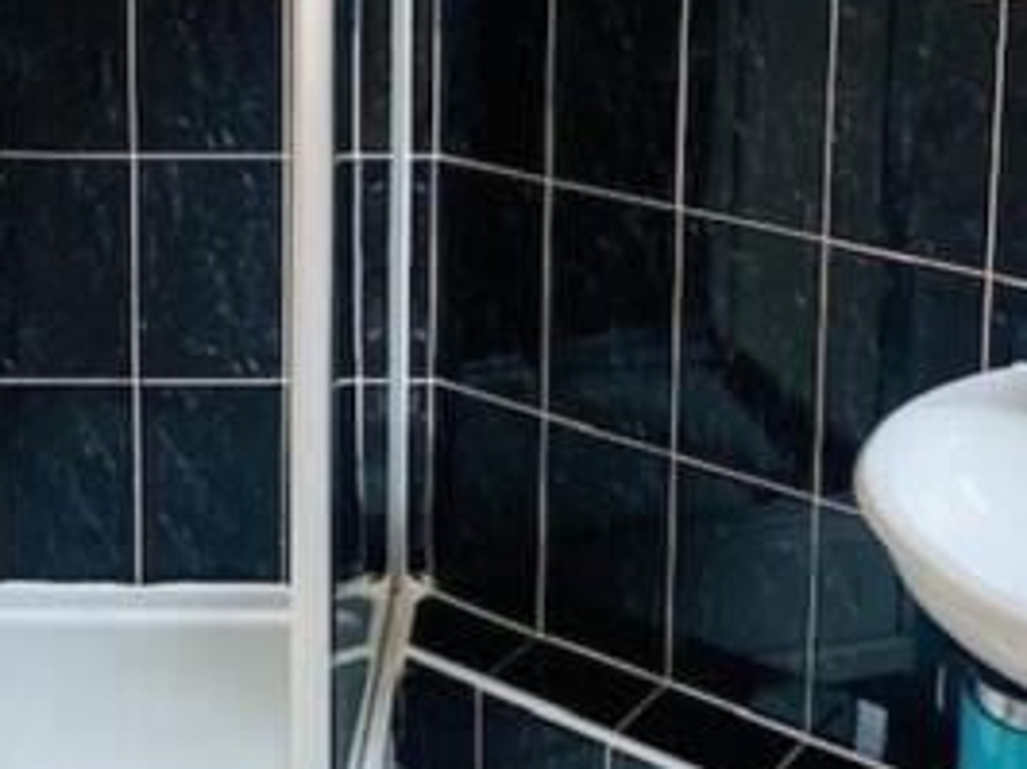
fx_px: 1690
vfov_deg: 24.4
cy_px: -2
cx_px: 624
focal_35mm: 57
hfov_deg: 33.7
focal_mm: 4.25
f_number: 1.8
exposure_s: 1/50
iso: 320
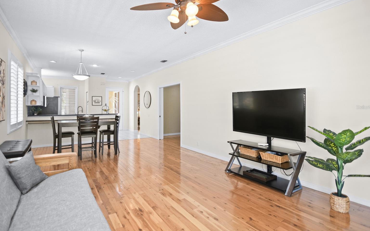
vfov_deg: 67.9
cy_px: 107
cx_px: 185
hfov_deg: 94.4
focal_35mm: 17
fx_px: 171
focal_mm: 11
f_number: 2.8
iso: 100
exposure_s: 1/5
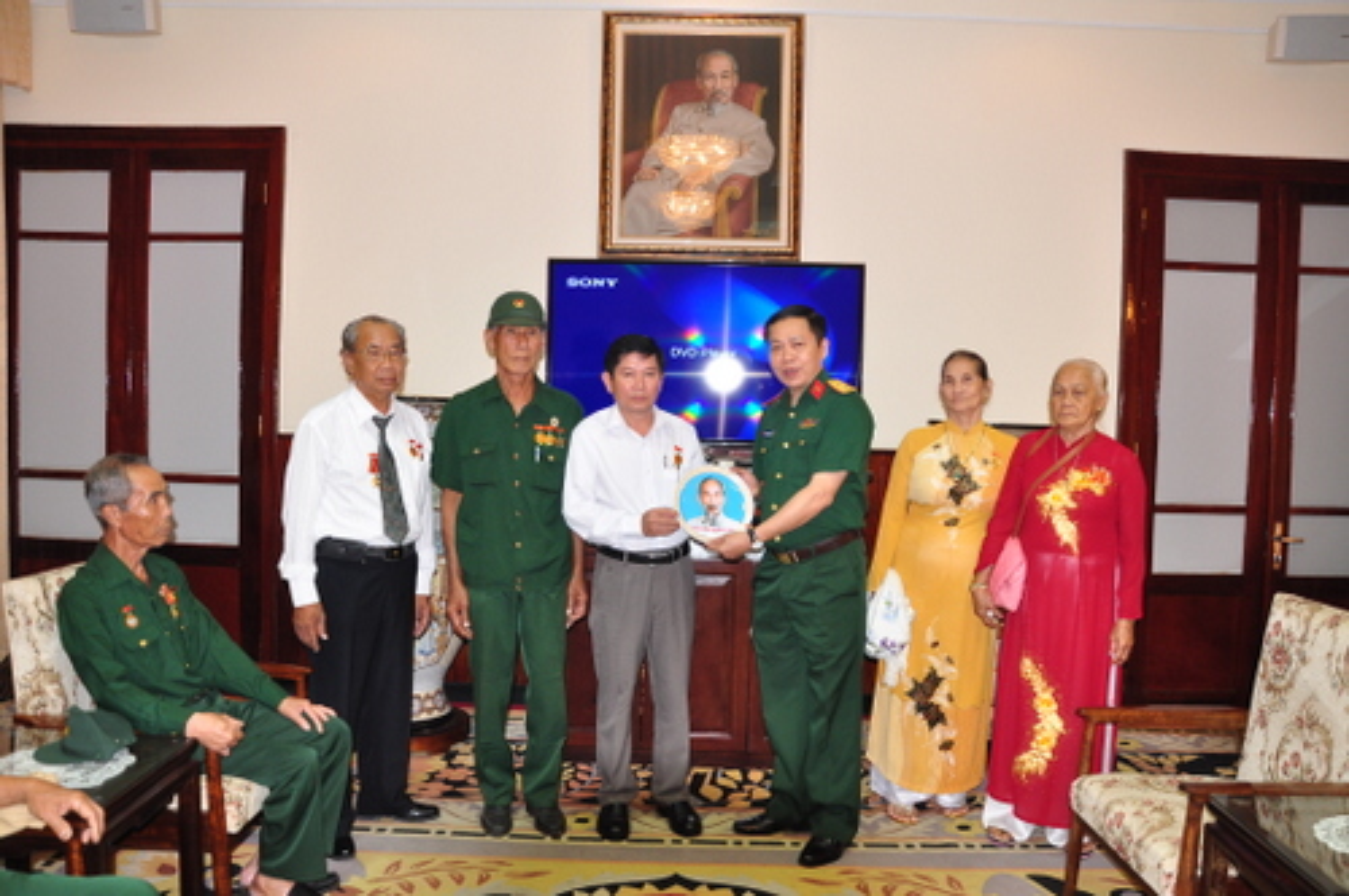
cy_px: 448
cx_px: 674
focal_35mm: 27
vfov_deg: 47.8
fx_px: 1010
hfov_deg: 67.4
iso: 640
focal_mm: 18
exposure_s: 1/30
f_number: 5
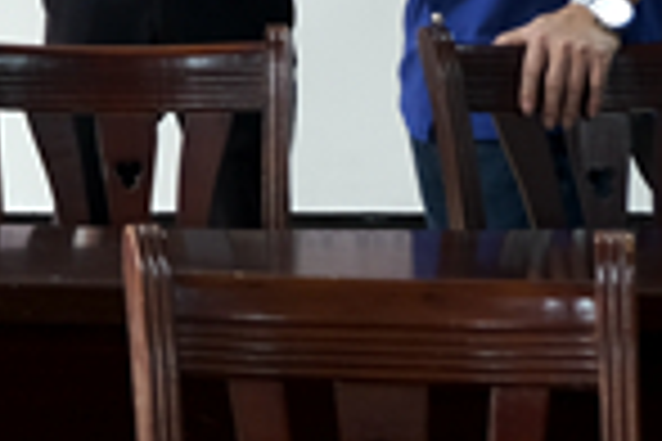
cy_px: -470
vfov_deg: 9.3
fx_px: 2537
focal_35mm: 138
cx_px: -333
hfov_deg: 13.9
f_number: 4
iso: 400
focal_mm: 19.2
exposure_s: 1/27
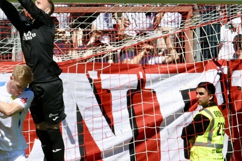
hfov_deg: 3.0
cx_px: 15
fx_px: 4691
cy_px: 69
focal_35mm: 698
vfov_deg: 2.0
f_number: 20
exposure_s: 1/1600
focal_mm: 320
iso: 4000
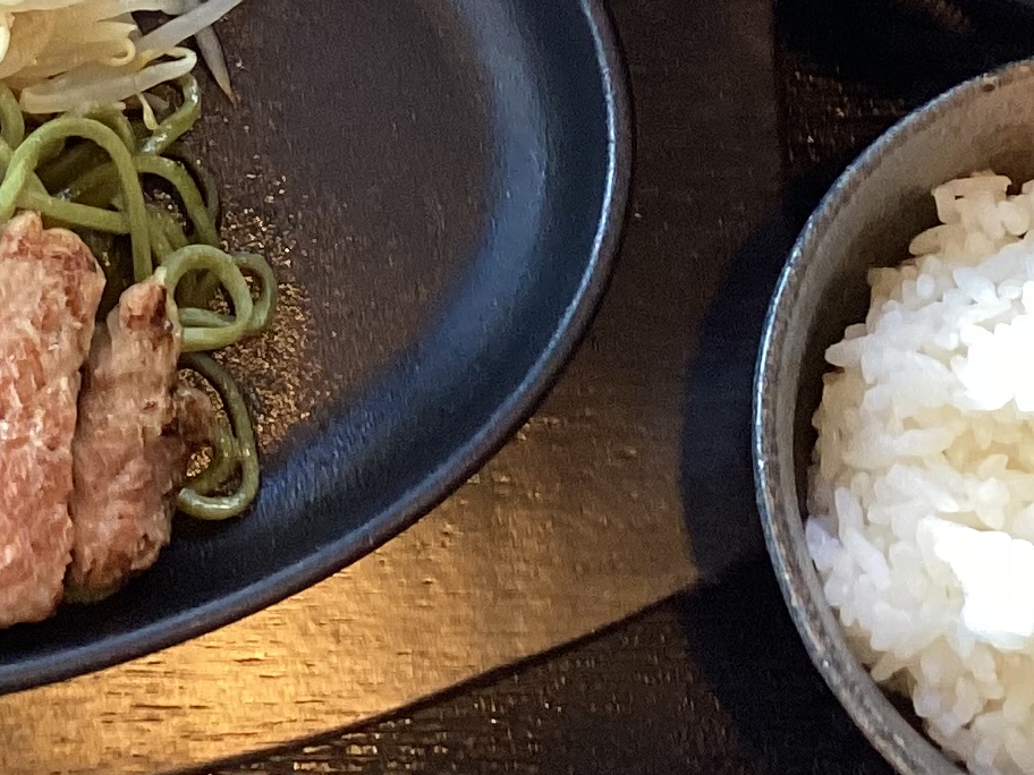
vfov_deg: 13.0
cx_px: -40
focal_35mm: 111
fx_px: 3316
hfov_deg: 17.3
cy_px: -138
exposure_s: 1/60
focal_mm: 3.3
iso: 250
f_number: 2.4
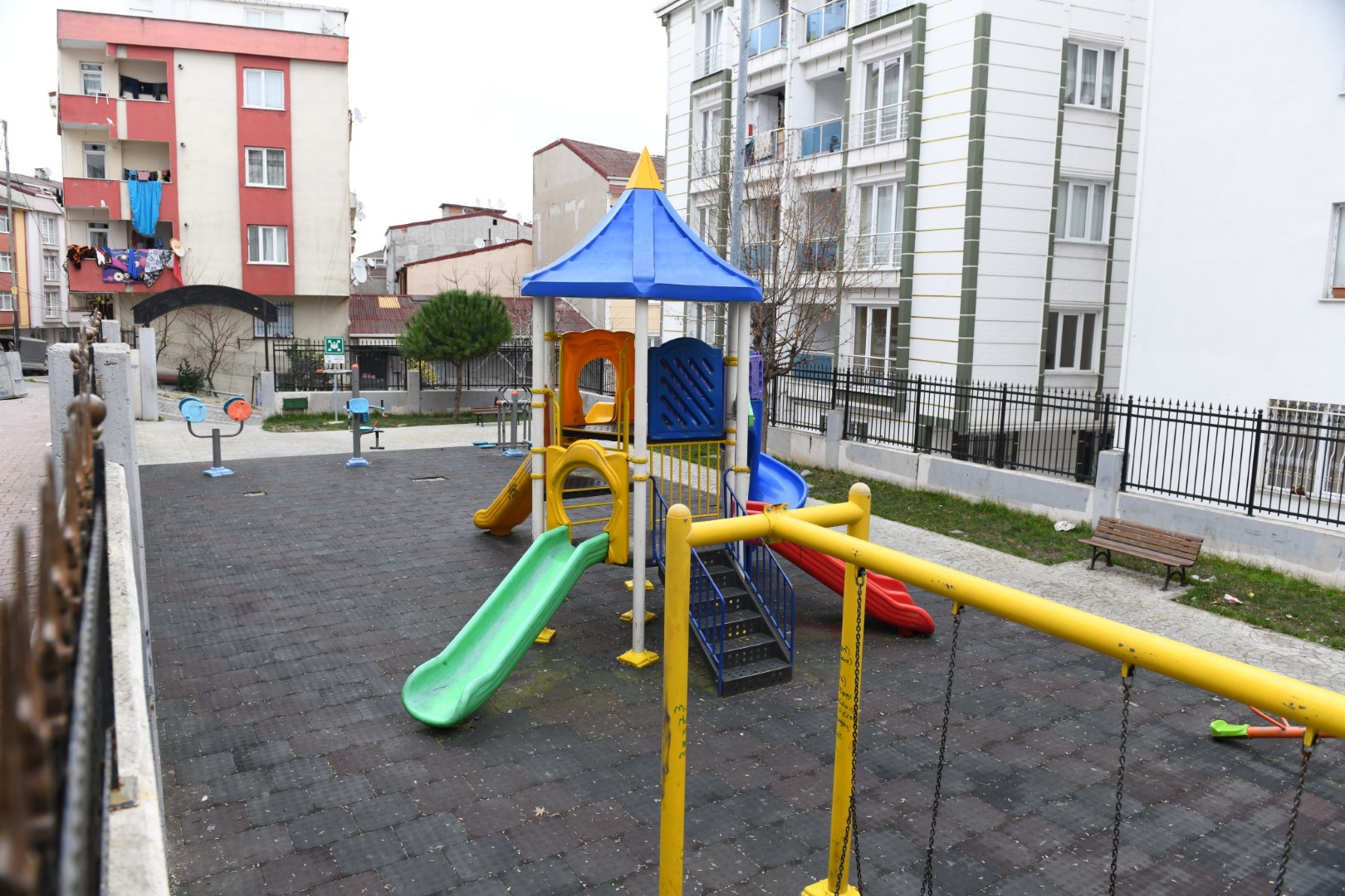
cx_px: 672
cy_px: 448
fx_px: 897
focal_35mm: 24
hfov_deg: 73.7
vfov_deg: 53.1
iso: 250
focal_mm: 24
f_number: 5
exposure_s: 1/100
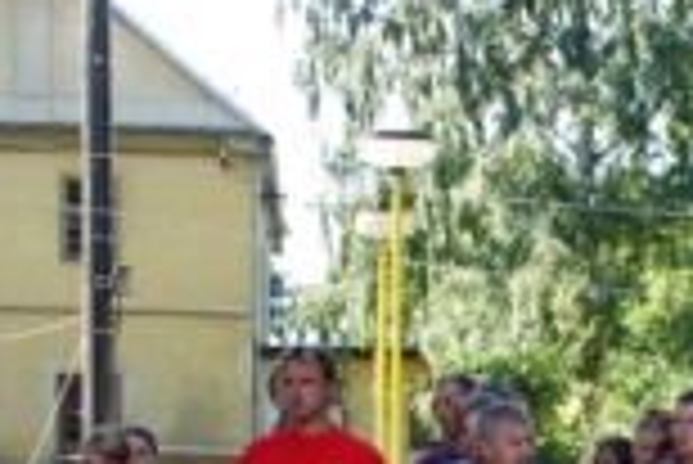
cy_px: 649
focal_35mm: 122
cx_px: 846
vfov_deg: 10.9
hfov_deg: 16.1
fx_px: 2351
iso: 100
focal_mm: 28
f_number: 5.6
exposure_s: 1/60
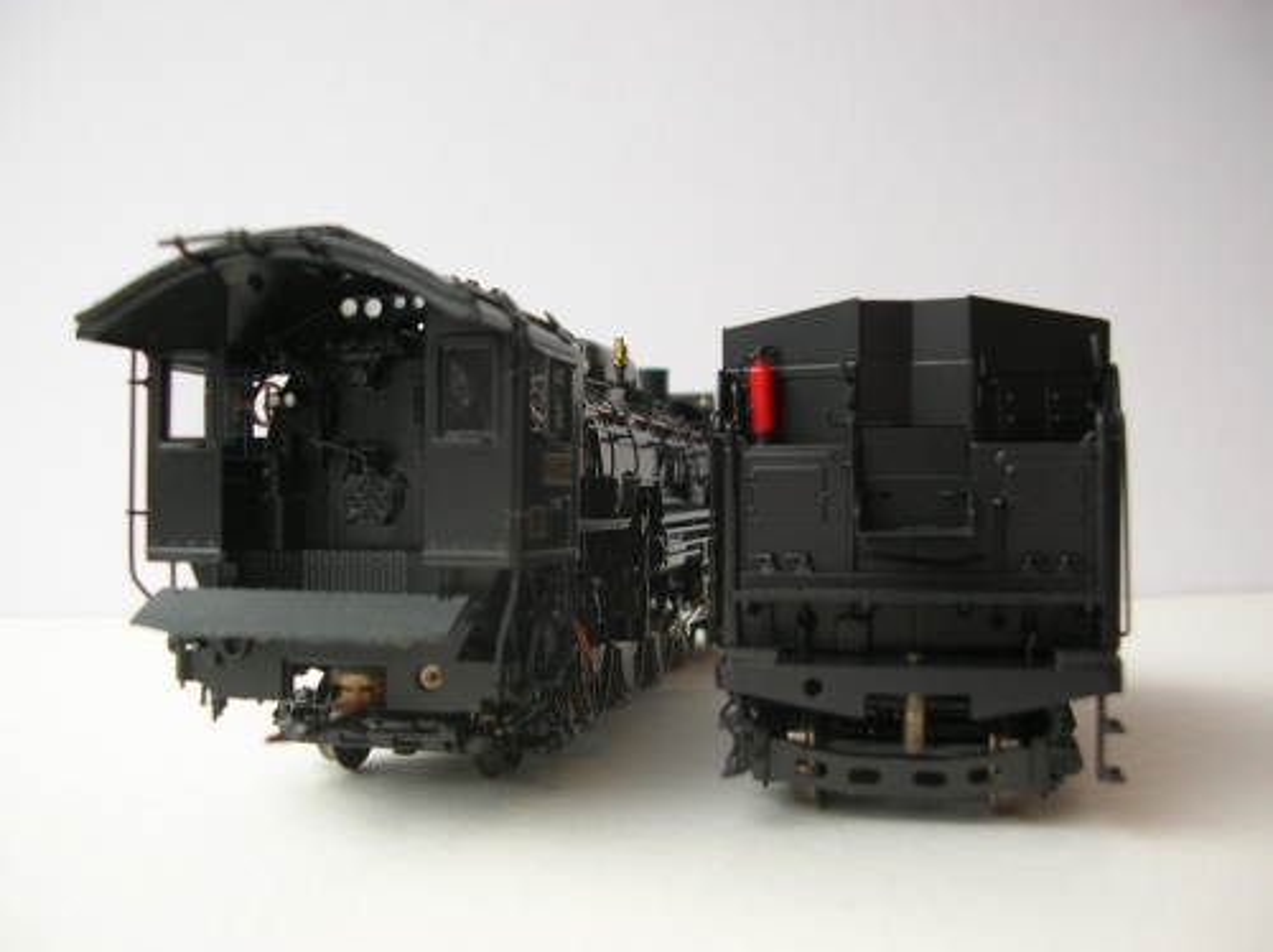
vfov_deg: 40.6
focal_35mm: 35
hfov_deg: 52.7
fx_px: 1286
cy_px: 476
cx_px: 636
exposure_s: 1/51.7
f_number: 2.8
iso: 50
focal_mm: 5.8
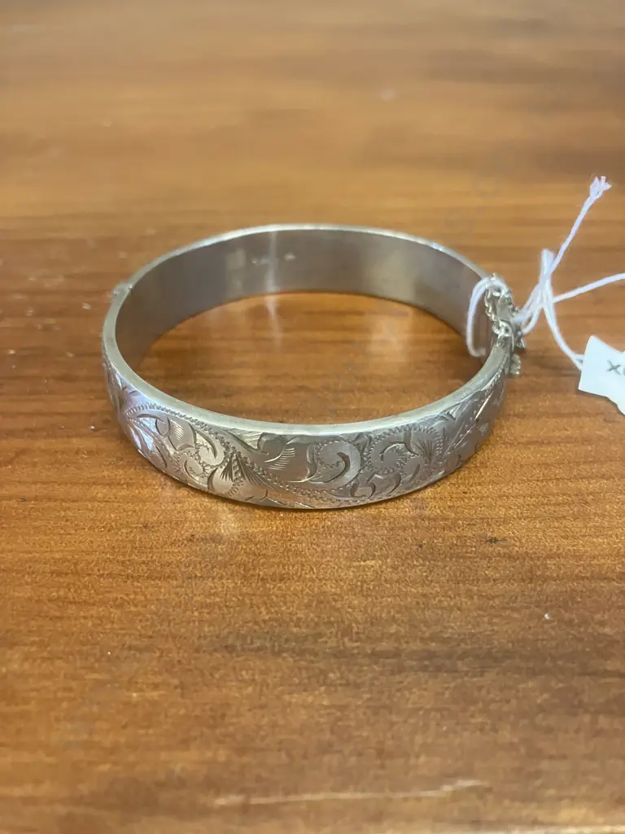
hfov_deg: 49.7
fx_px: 674
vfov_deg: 63.4
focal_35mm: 28
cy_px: 417
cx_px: 312
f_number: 1.8
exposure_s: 1/50
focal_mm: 3.99
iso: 250
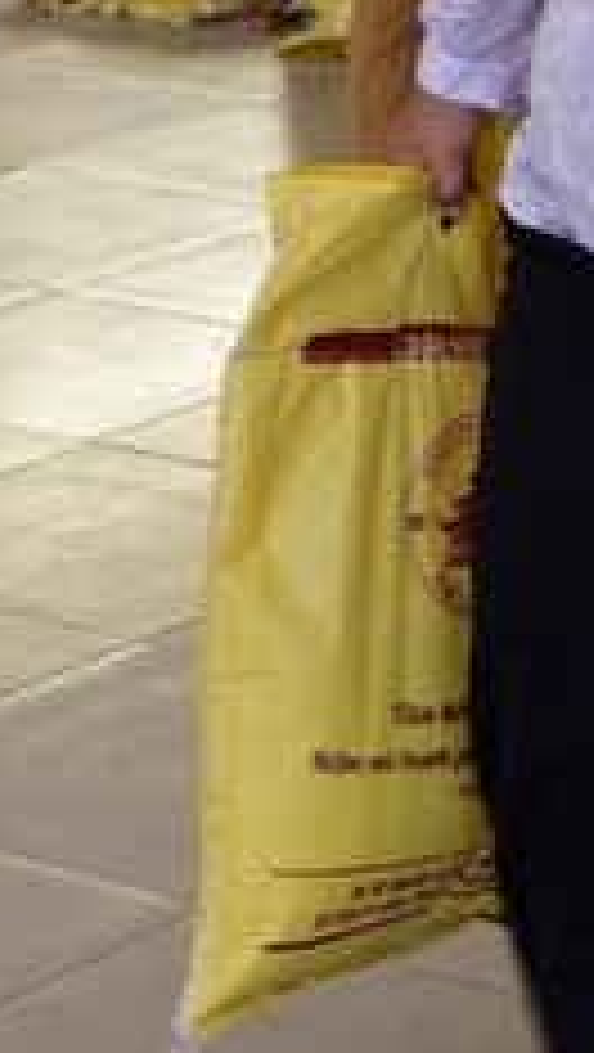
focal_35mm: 189
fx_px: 5281
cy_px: -63
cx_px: 716
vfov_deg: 11.2
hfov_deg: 6.4
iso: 800
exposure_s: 1/125
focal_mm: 65
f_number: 5.6
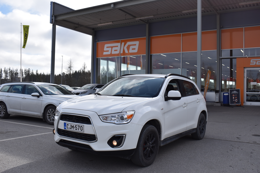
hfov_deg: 55.1
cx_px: 130
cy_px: 86
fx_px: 249
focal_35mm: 34
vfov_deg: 38.4
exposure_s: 1/750
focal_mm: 23
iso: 200
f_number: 8
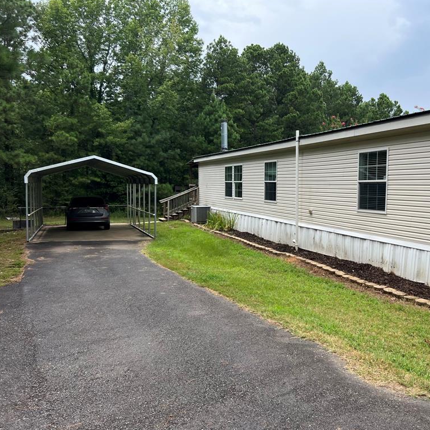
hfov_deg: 51.6
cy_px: 214
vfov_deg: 52.5
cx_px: 287
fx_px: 436
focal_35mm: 31
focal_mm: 5.7
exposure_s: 1/1196
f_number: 1.5
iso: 50
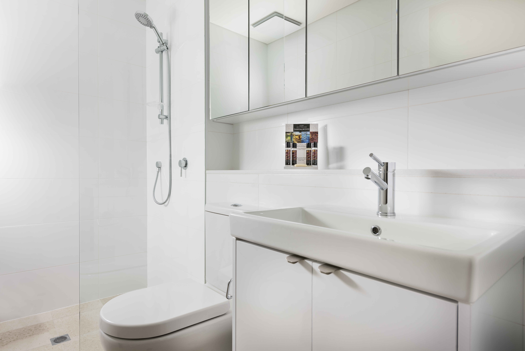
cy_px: 176
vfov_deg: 59.5
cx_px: 262
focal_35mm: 21
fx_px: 306
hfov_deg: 81.2
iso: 160
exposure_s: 1/2
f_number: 9.5
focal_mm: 21
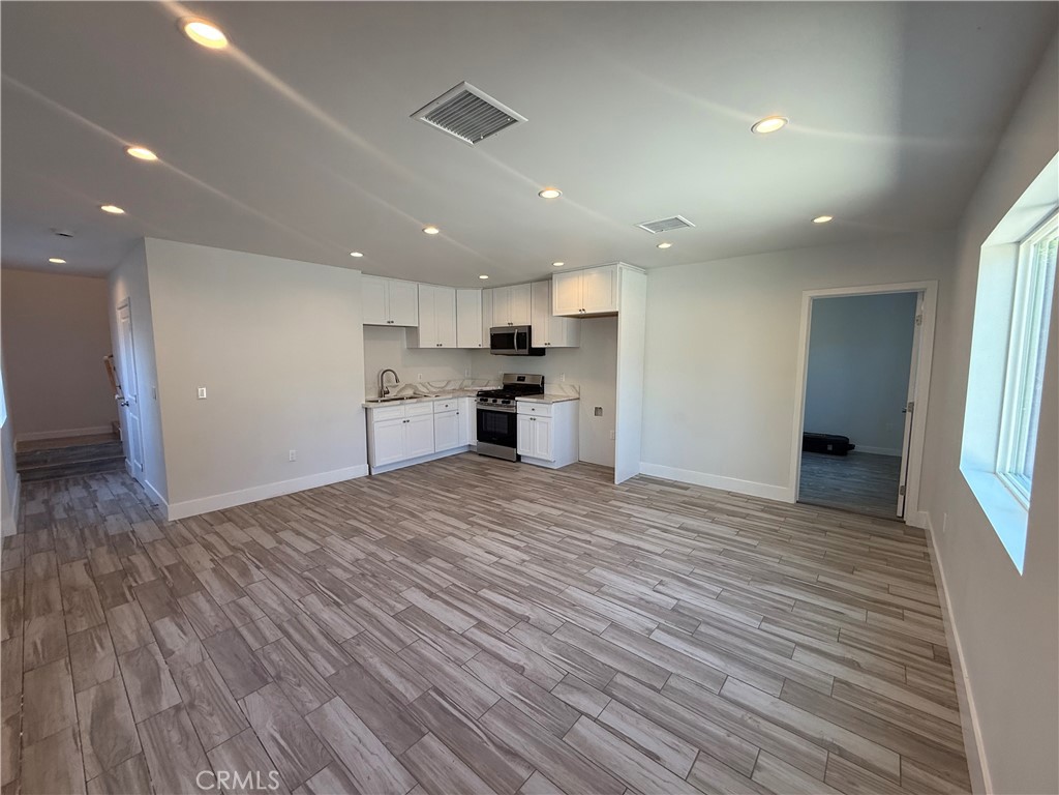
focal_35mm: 14
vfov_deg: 85.7
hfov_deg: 102.1
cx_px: 530
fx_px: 428
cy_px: 398
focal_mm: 2.22
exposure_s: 1/120
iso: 100
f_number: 2.2
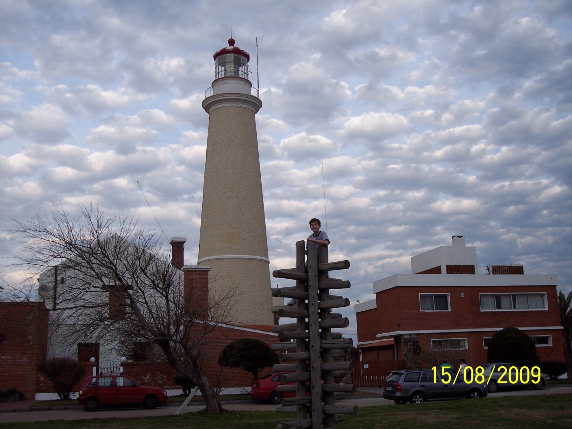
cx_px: 286
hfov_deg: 47.9
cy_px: 214
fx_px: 644
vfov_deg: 36.8
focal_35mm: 39
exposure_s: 1/500
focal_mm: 8
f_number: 3.4
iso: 100
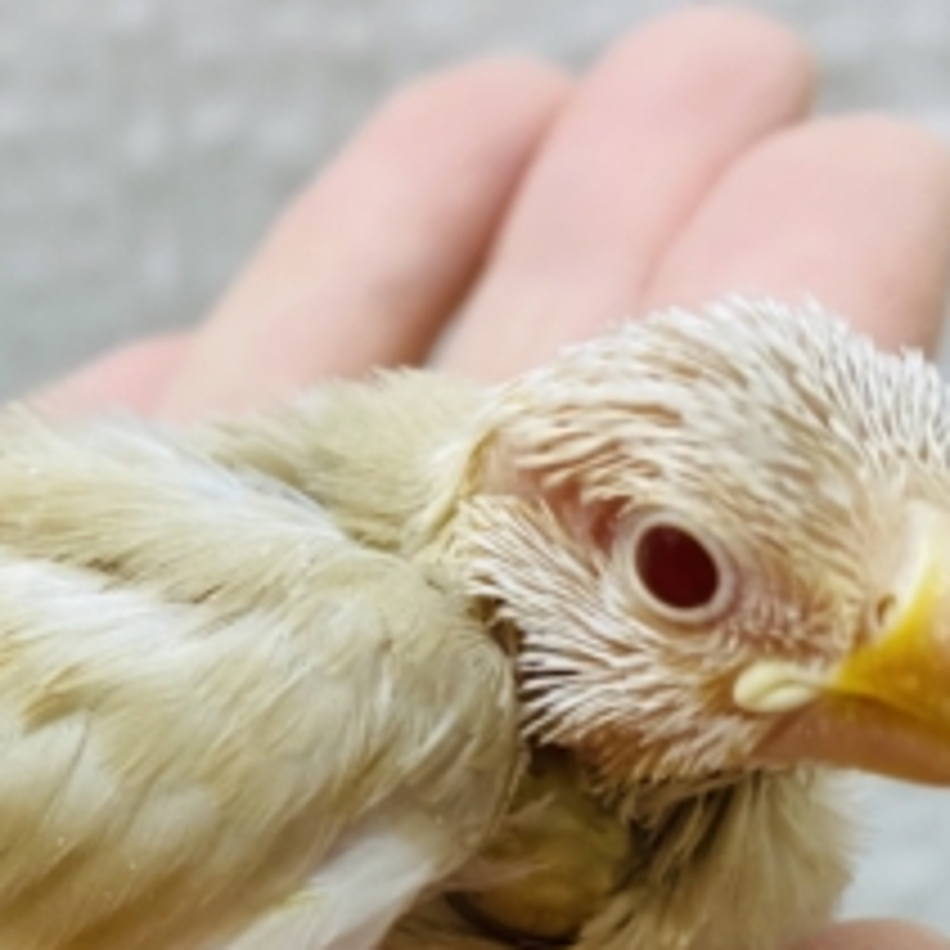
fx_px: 2080
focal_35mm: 67
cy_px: 675
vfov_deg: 25.5
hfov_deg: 24.6
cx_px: 5
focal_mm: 4.25
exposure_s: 1/100
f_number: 1.8
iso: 64
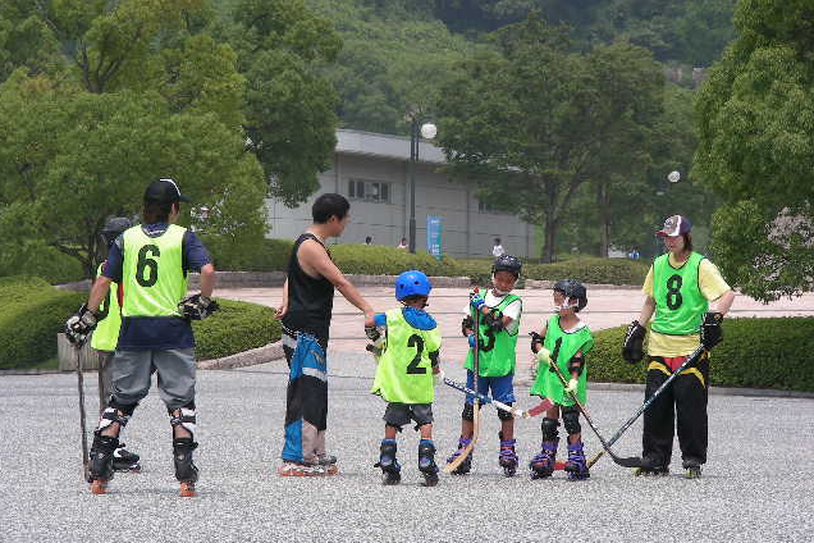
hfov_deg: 11.4
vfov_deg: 7.6
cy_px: 296
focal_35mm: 180
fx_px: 4070
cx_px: 406
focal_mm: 28.7
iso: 50
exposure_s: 1/436
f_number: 4
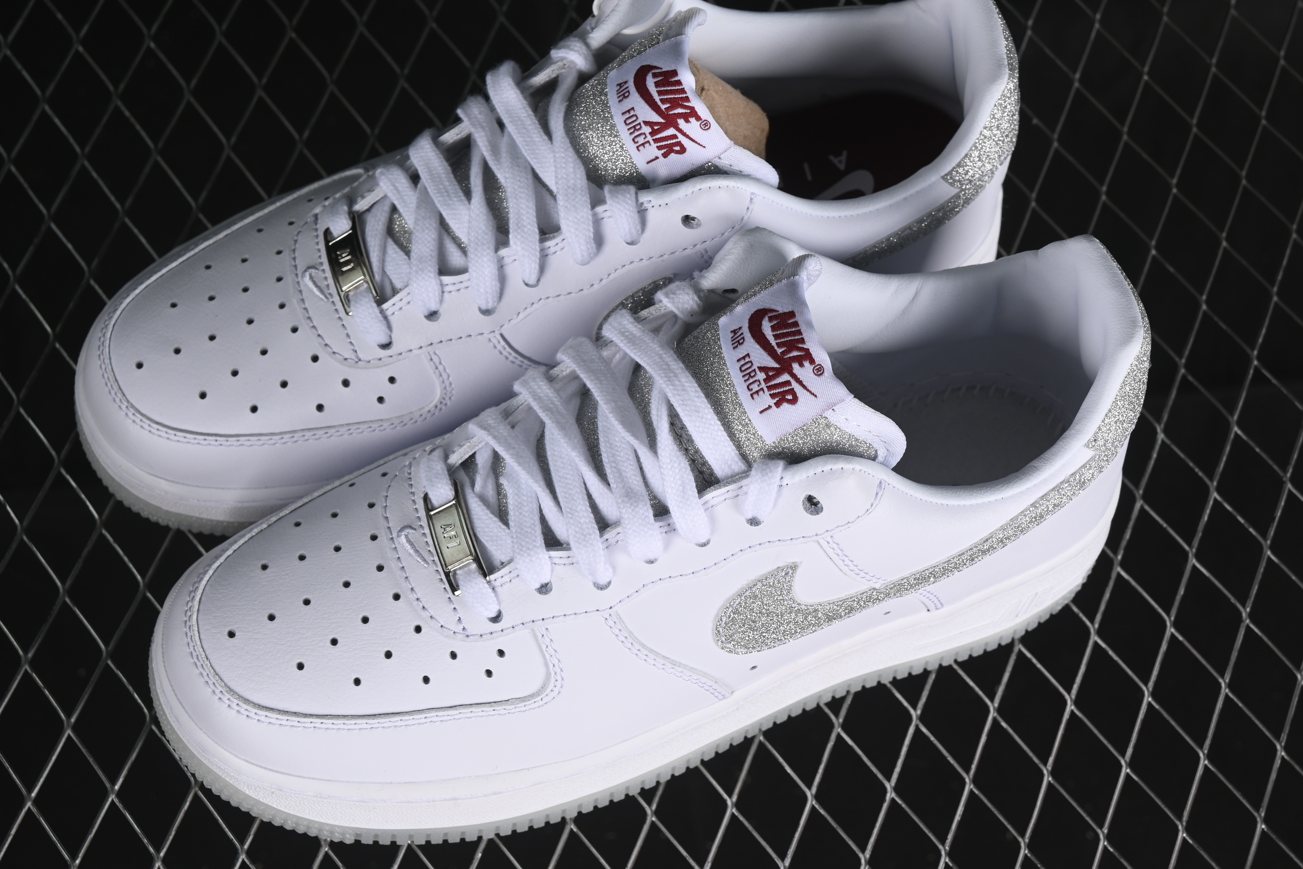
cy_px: 405
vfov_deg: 16.9
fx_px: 2932
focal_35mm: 81
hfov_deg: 25.1
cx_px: 614
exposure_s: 1/80
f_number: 8
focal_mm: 50
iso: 160
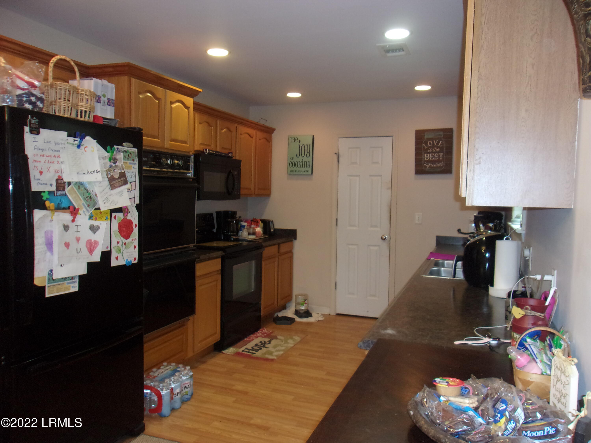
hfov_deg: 65.3
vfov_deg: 51.4
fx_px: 461
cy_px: 222
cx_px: 296
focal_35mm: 27
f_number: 3
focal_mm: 4.9
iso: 200
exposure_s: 1/34
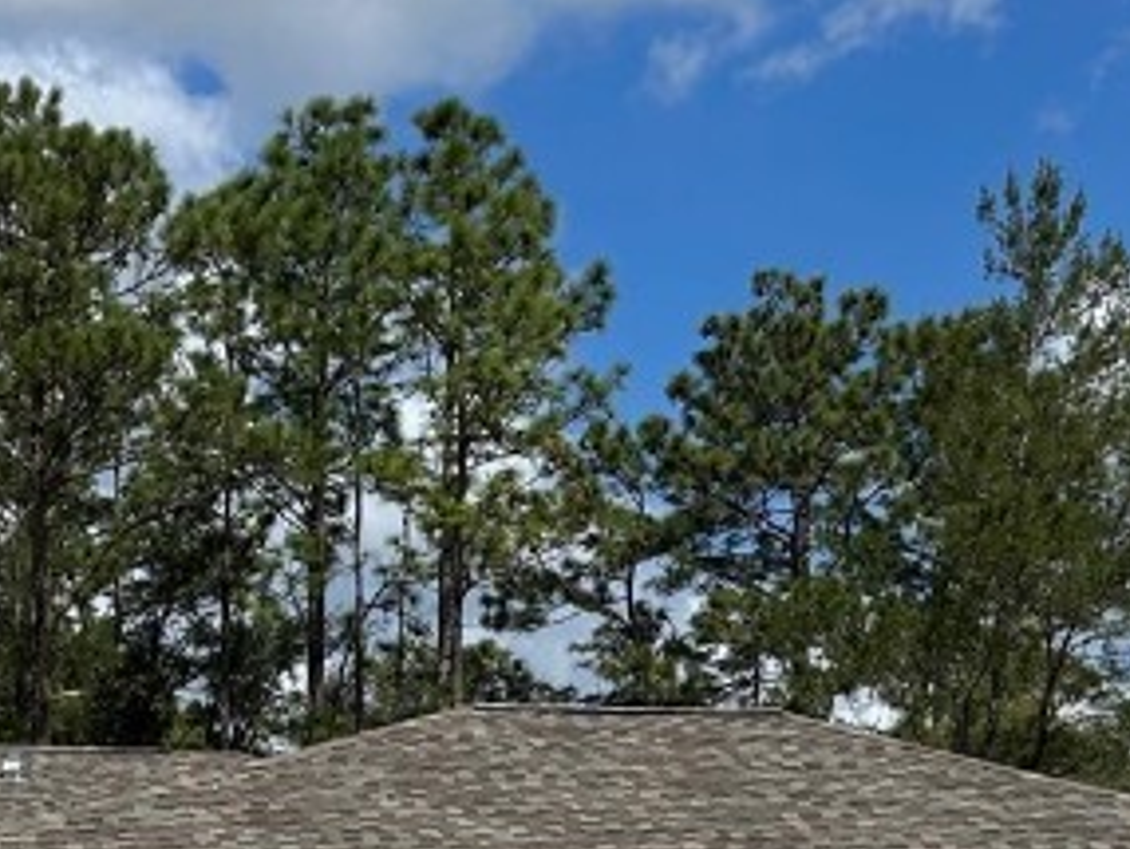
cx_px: 237
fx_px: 3038
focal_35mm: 93
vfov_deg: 15.0
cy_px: 1196
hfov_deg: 20.8
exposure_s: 1/8696
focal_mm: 5.7
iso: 50
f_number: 1.5
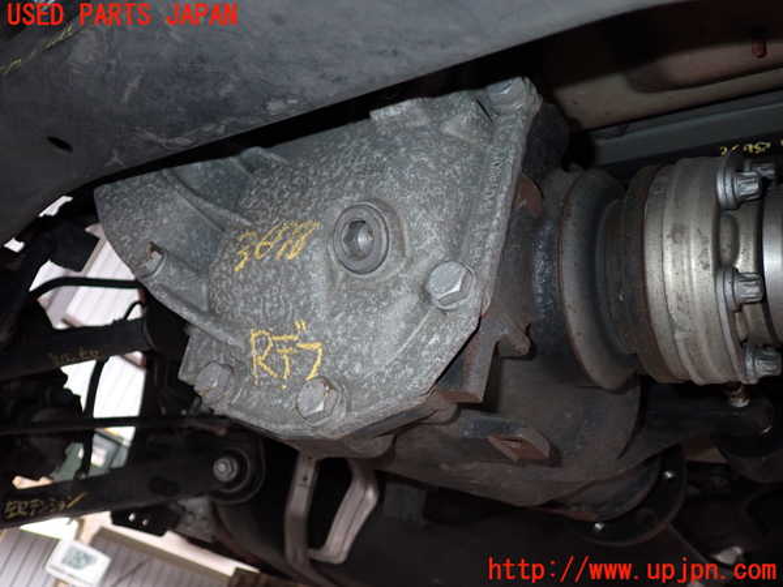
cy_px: 294
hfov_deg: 60.0
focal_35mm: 30
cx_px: 392
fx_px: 679
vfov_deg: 46.8
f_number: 2.3
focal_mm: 5.4
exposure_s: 1/125
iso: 400
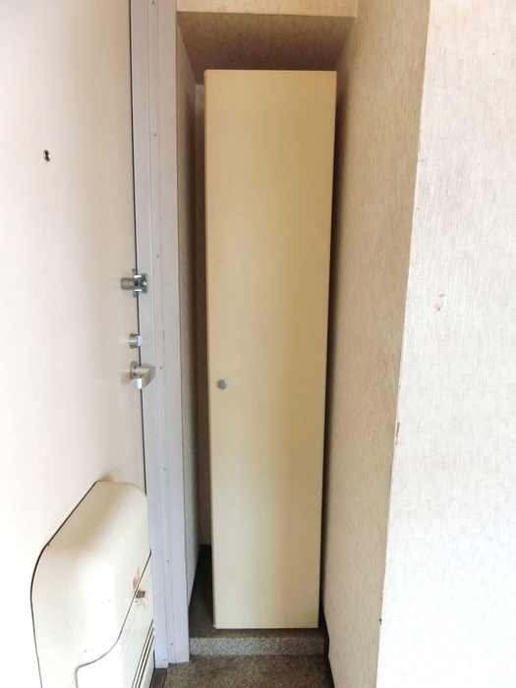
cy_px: 344
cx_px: 258
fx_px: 378
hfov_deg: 68.7
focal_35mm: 19
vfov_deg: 84.7
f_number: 2.7
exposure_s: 1/125
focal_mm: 4.06
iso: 320
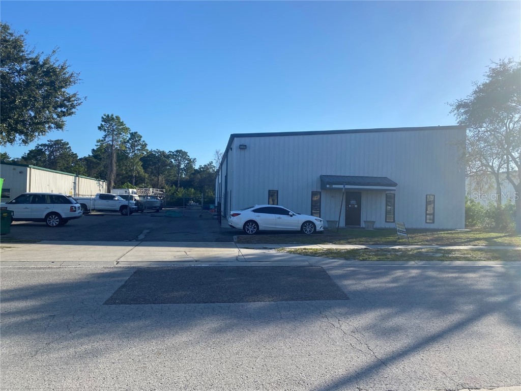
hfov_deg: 67.3
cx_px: 260
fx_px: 391
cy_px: 196
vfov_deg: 53.1
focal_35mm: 26
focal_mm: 4.25
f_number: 1.8
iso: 32
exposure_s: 1/3125
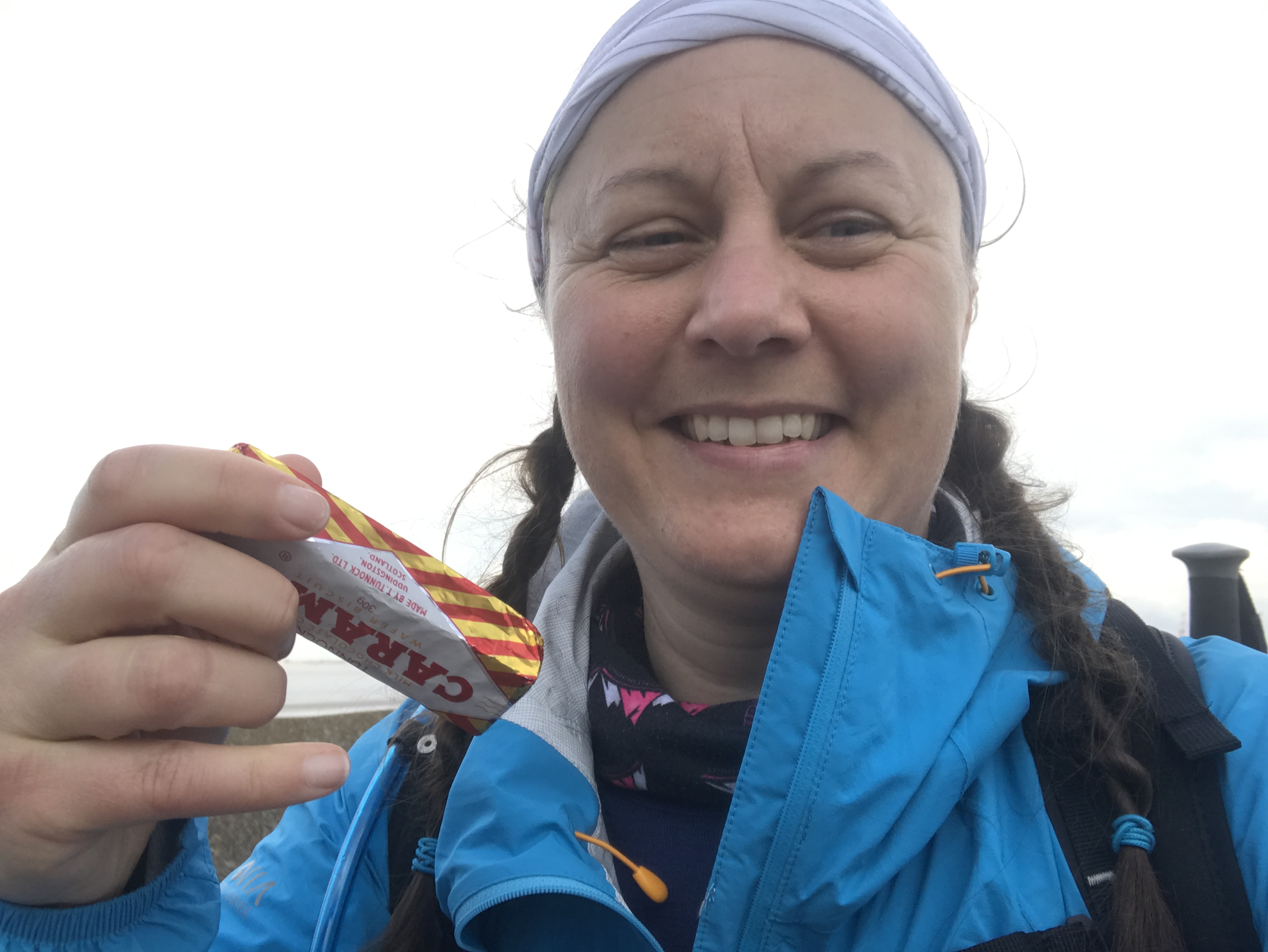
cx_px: 634
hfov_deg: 56.8
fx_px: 1173
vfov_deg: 44.2
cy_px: 476
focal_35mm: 32
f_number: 2.2
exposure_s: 1/269
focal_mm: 2.87
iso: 25
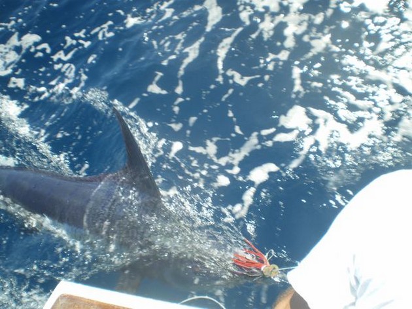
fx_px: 428
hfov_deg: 51.4
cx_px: 206
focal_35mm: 36
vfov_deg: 39.6
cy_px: 154
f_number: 4.6
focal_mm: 6.3
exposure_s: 1/160
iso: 50
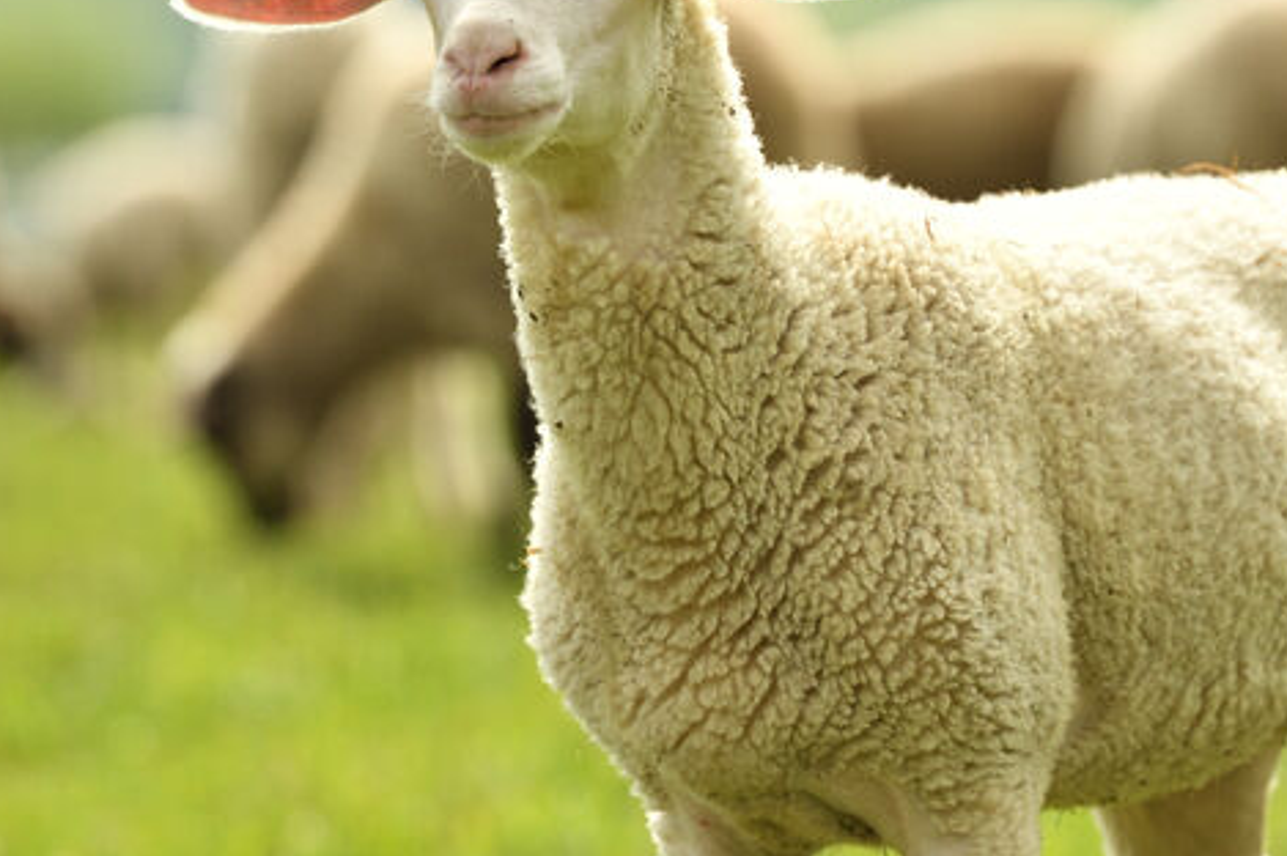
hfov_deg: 3.8
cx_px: 755
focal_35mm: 543
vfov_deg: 2.5
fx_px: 19398
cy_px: 295
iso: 200
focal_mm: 200
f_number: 5
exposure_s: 1/1250
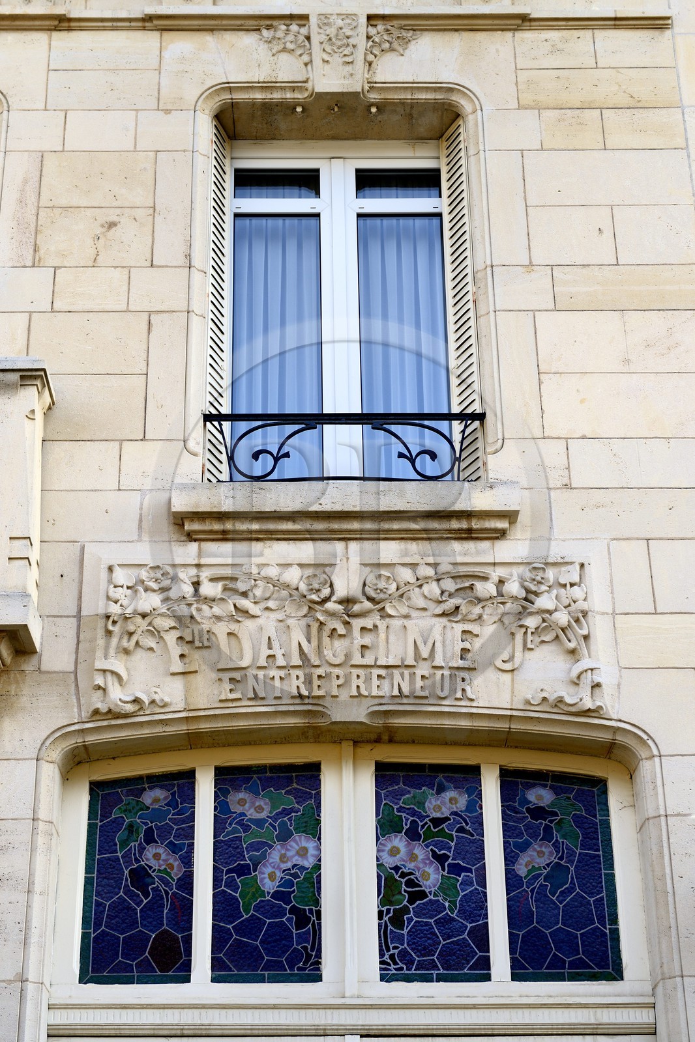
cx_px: 348
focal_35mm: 58
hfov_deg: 23.4
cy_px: 521
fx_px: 1680
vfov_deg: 34.5
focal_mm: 58
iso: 200
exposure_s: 1/200
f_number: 6.3
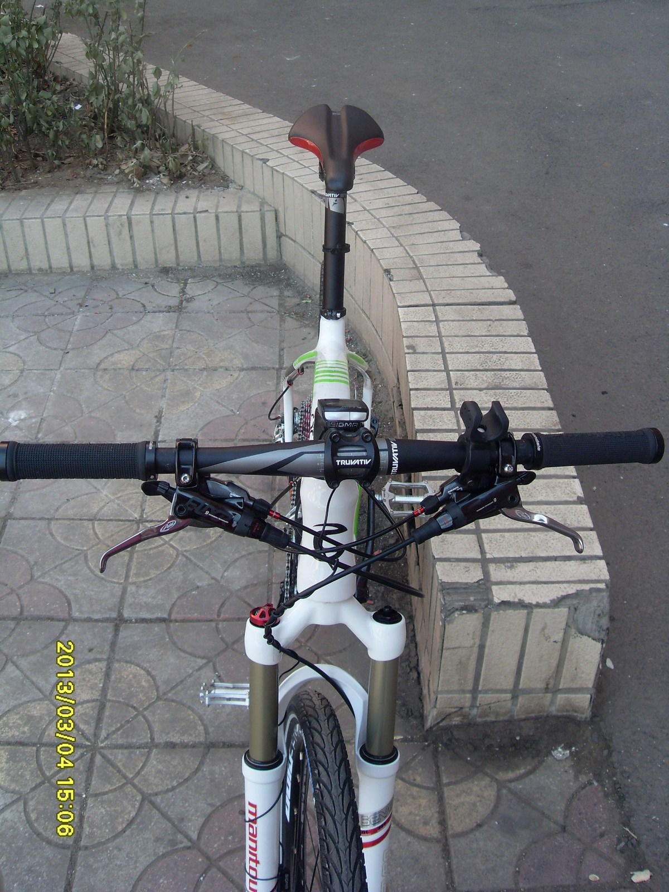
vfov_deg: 52.6
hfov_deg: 40.7
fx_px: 902
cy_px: 446
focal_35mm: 35
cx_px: 334
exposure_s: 1/125
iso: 80
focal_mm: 6.3
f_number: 2.8
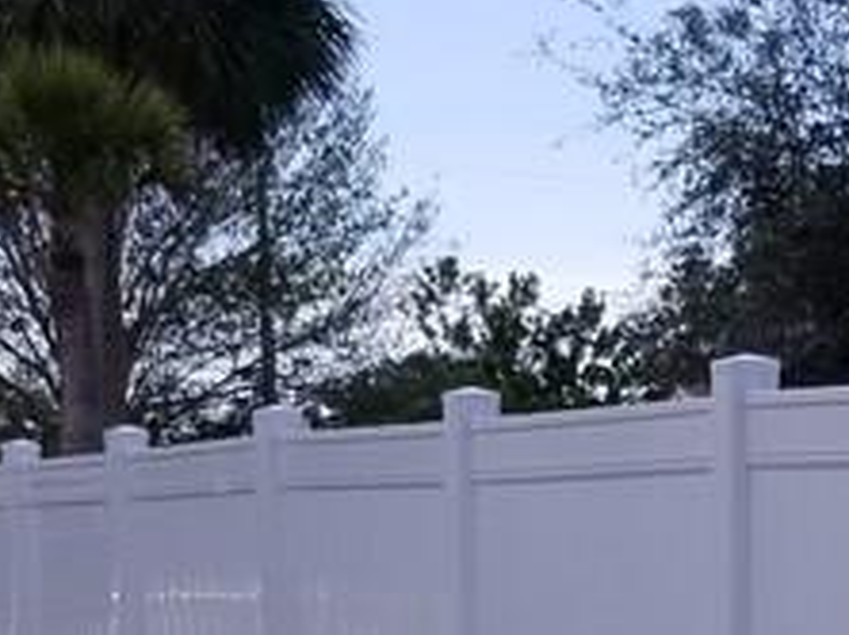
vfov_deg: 11.7
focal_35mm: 120
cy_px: 1021
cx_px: 776
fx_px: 2940
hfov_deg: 16.2
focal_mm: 4.25
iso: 50
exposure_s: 1/3367
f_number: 1.7
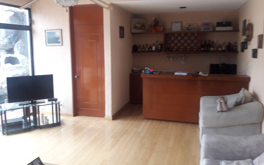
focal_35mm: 30
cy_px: 71
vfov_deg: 41.7
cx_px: 132
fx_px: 216
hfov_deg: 62.9
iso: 200
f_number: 1.9
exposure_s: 1/24
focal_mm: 3.7
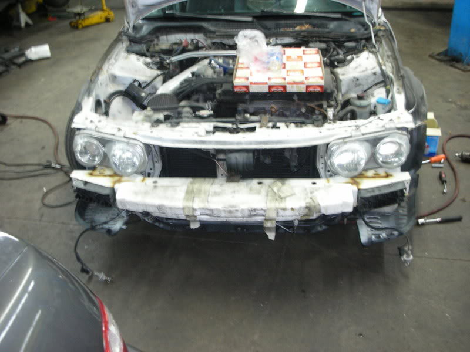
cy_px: 176
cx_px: 235
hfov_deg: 52.6
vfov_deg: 40.7
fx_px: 475
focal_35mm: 35
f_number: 3
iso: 200
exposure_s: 1/5.4
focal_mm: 5.8
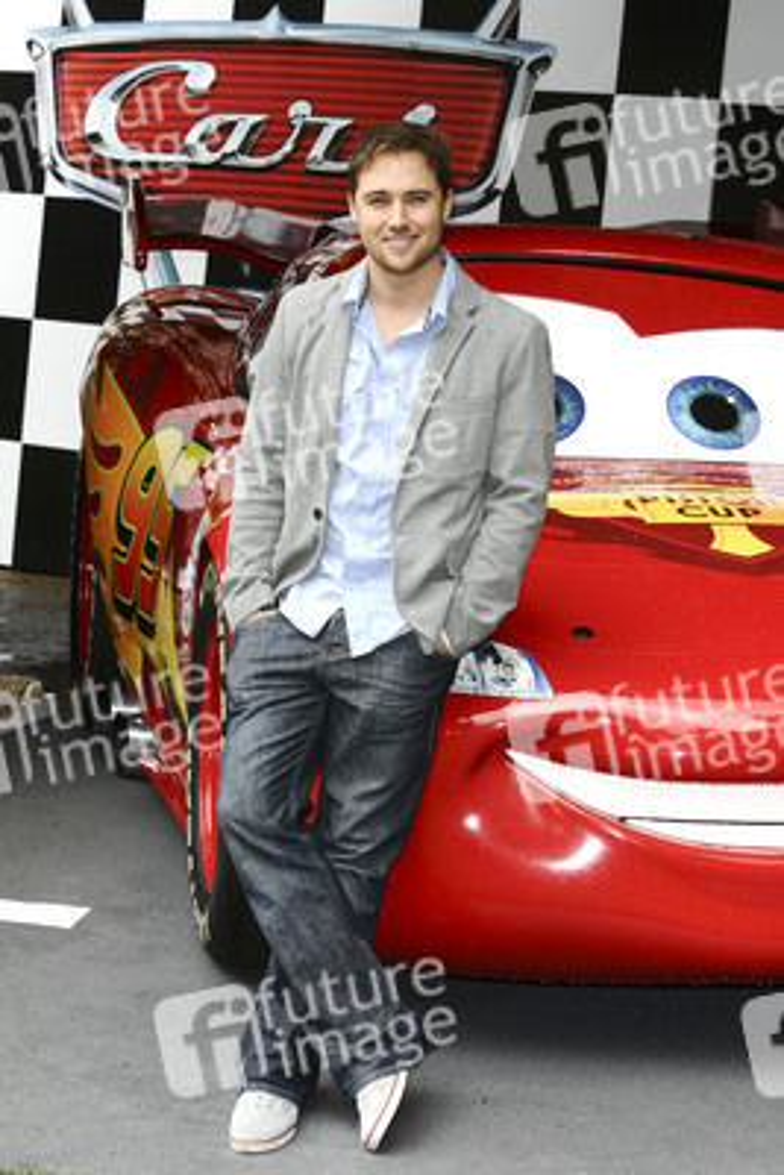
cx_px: 392
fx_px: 3916
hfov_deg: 11.4
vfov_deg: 17.1
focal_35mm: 120
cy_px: 588
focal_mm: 80
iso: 200
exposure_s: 1/250
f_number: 6.3
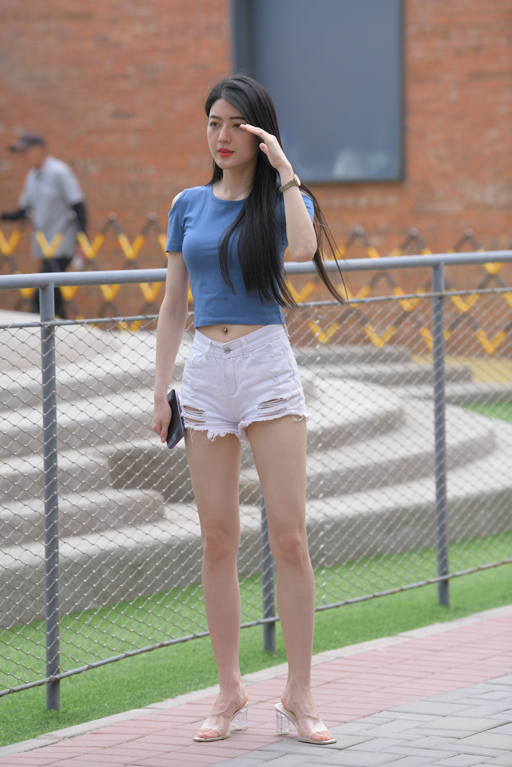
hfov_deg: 9.1
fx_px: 3200
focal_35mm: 150
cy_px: 384
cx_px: 256
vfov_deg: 13.7
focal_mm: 150
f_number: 4
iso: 250
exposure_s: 1/1000
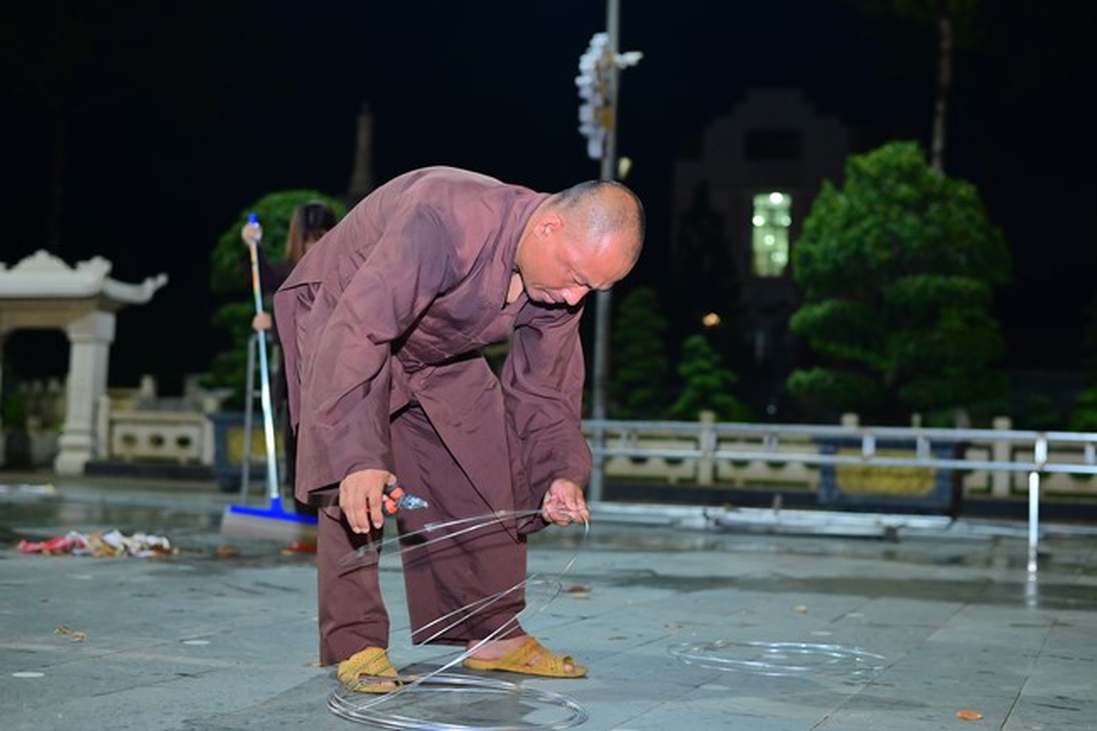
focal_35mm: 50
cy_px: 366
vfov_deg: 27.0
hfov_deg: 39.6
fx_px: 1523
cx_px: 548
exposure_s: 1/100
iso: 1250
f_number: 2.5
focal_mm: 50
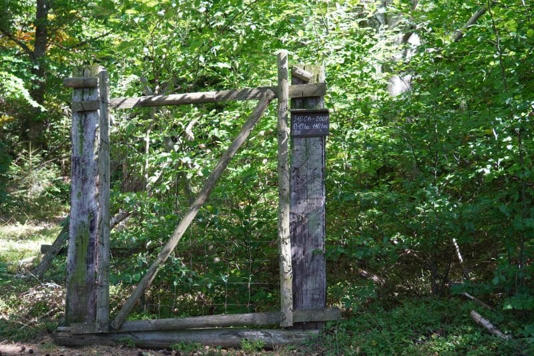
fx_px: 779
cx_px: 267
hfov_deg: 37.9
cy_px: 178
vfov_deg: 25.7
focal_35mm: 52
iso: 250
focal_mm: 35
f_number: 4
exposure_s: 1/60
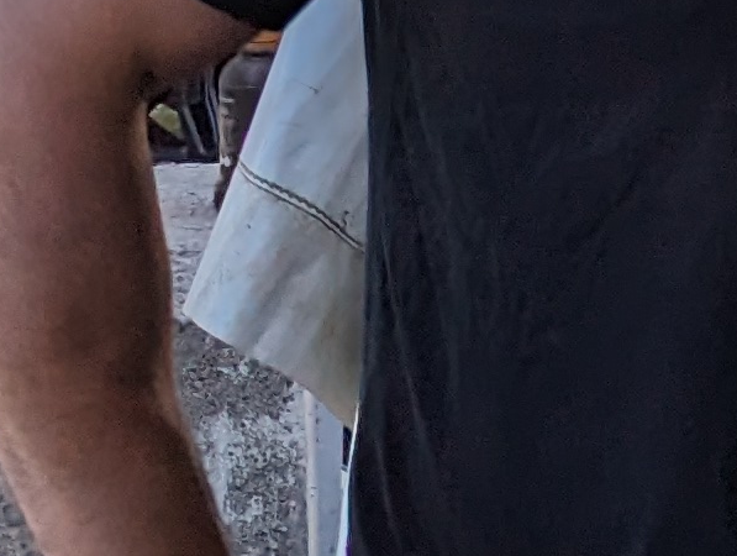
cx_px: 2128
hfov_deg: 9.6
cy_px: -540
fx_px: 3498
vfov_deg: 8.6
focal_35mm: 164
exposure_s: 1/1133
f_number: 1.85
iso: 39
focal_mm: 6.81
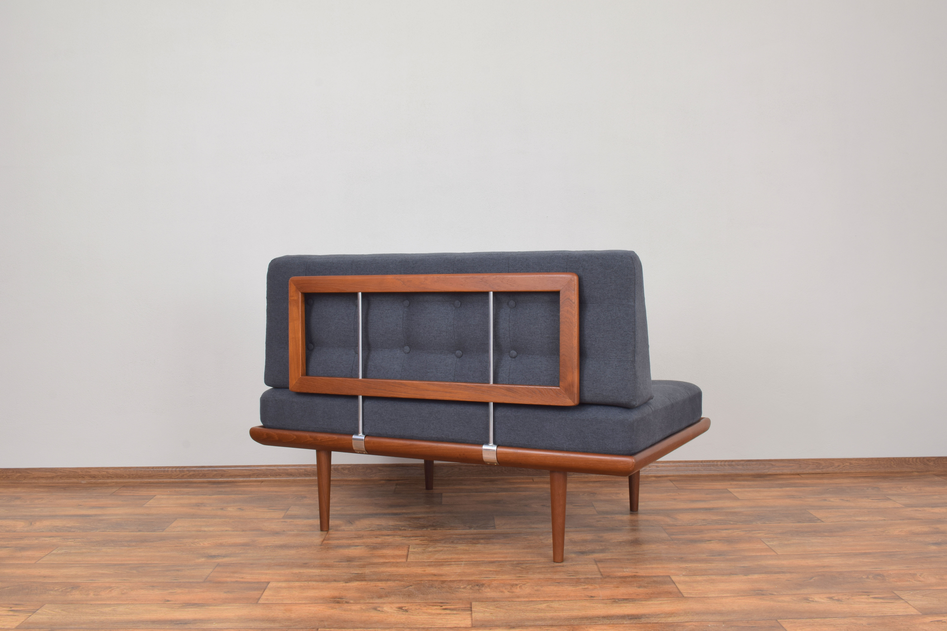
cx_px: 474
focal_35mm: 38
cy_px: 316
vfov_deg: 35.5
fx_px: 986
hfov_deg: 51.3
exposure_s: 1
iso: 100
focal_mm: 25
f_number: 16
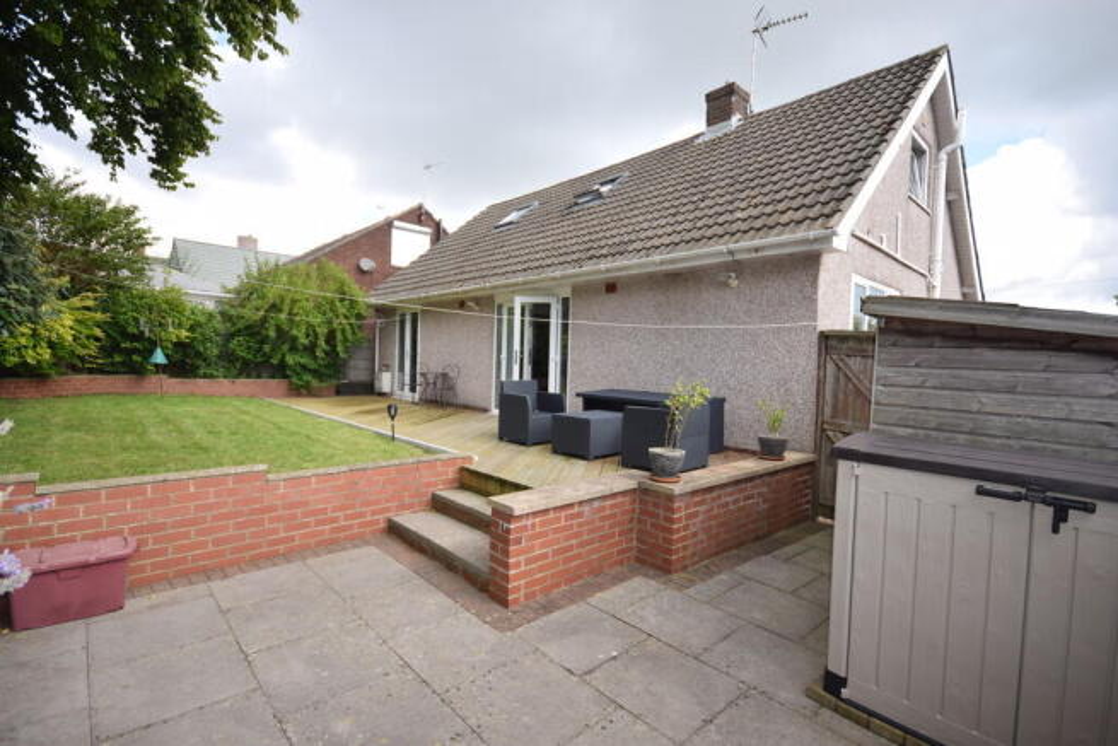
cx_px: 559
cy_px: 373
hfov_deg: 95.0
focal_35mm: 16
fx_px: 512
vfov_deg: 72.1
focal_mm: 11
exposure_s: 1/160
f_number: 6.3
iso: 100
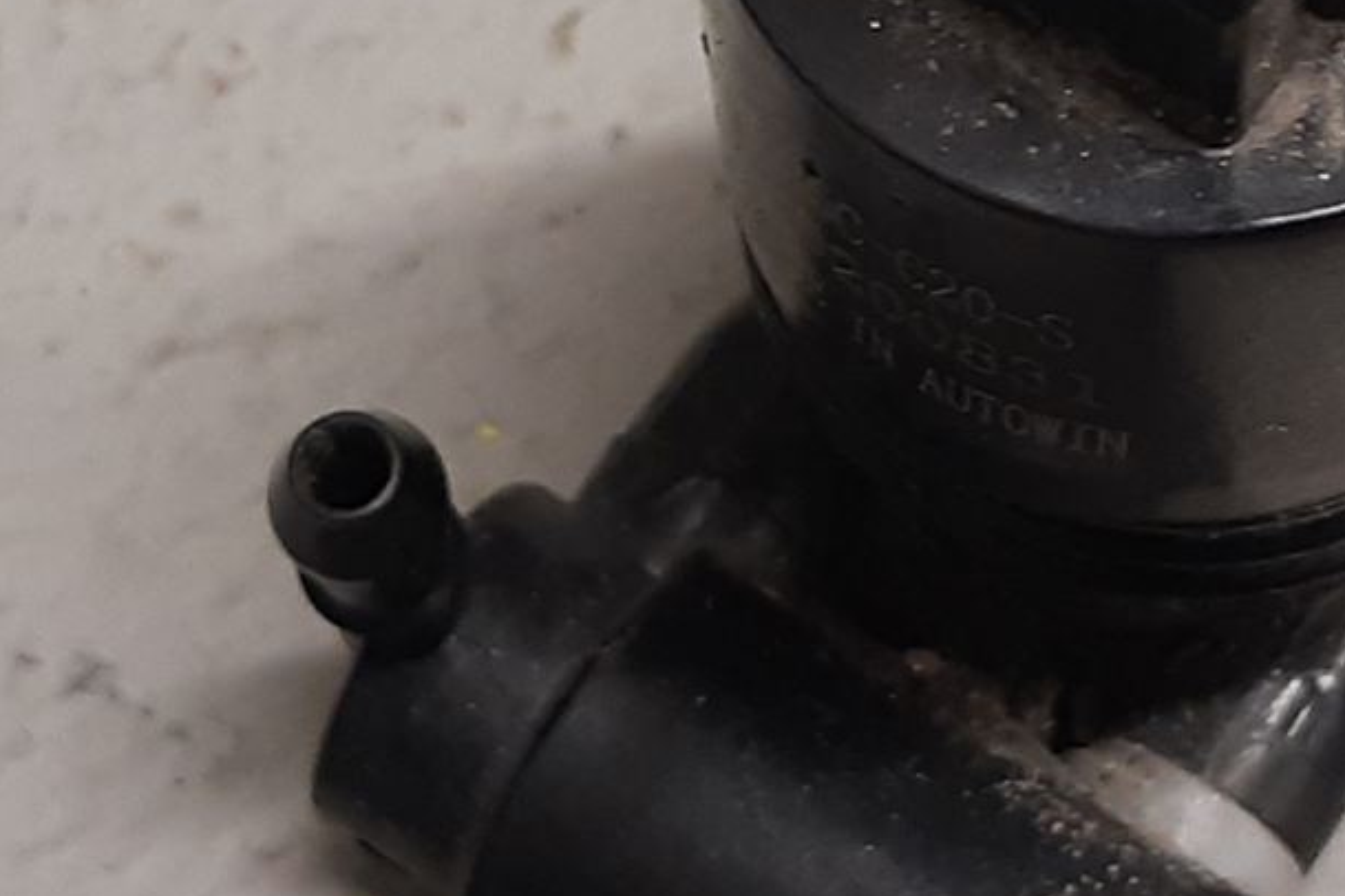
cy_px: 150
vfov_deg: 14.9
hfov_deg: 22.4
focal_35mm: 91
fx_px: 3400
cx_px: 722
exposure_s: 1/50
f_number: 1.7
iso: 125
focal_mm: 3.93
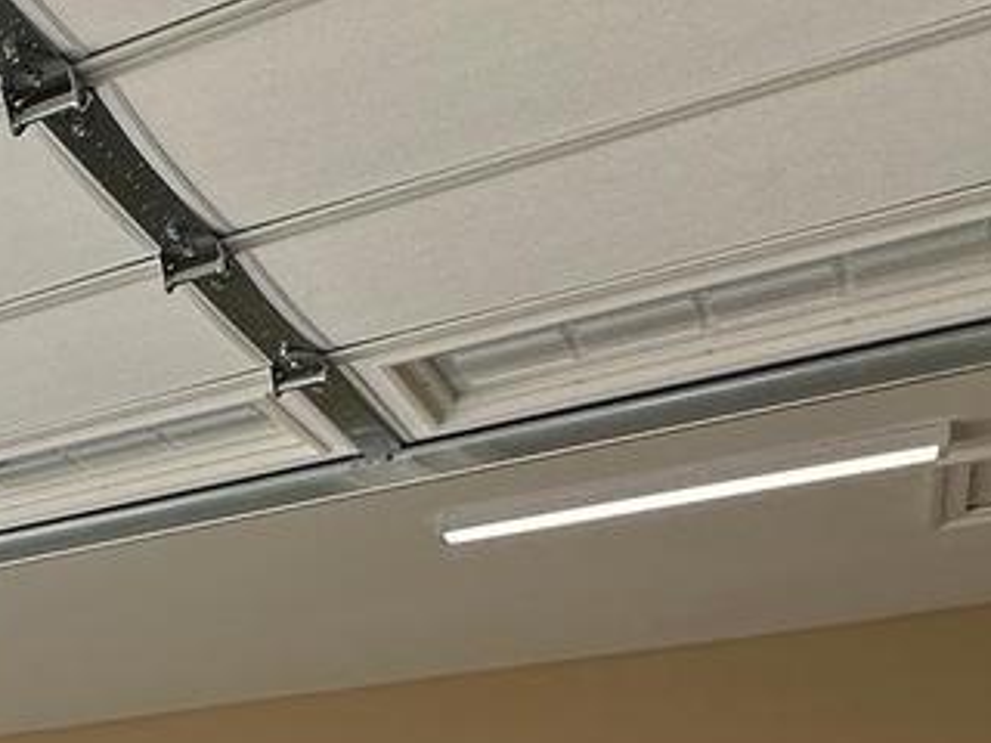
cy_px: 1368
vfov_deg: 18.1
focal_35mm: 63
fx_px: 1804
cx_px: -427
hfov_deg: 24.9
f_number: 2.2
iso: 40
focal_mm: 2.22
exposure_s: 1/264
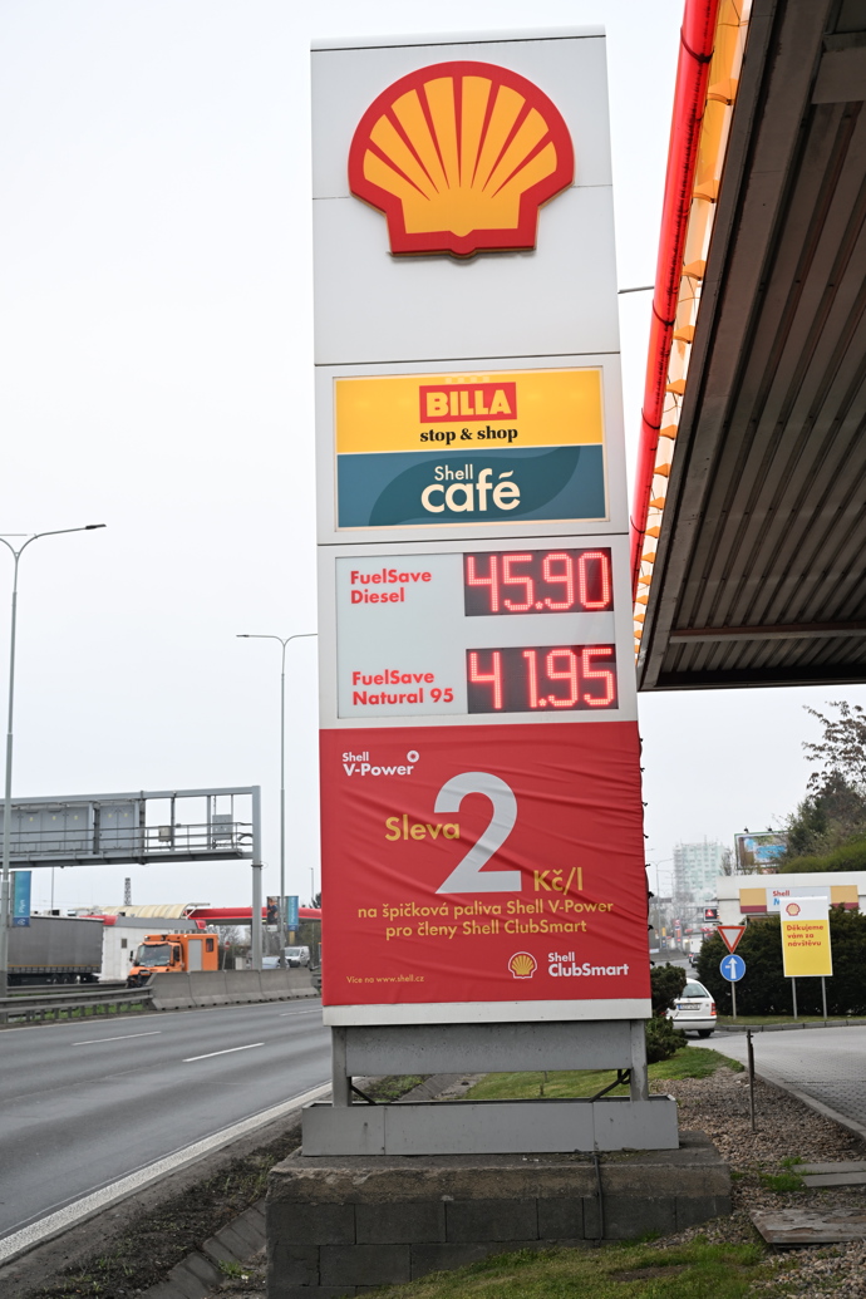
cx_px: 433
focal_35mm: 46
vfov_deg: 42.7
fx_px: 1660
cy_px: 650
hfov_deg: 29.2
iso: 500
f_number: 5
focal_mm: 46
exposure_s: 1/125
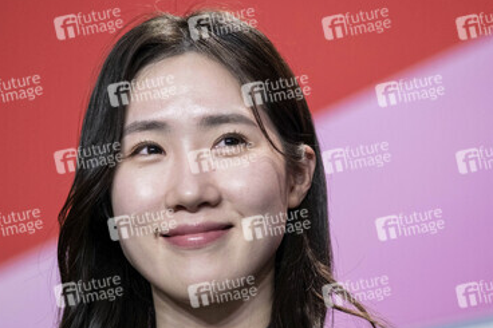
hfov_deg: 8.0
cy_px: 191
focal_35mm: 257
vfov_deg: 5.3
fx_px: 3518
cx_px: 240
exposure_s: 1/210
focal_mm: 140
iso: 2000
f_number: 3.2
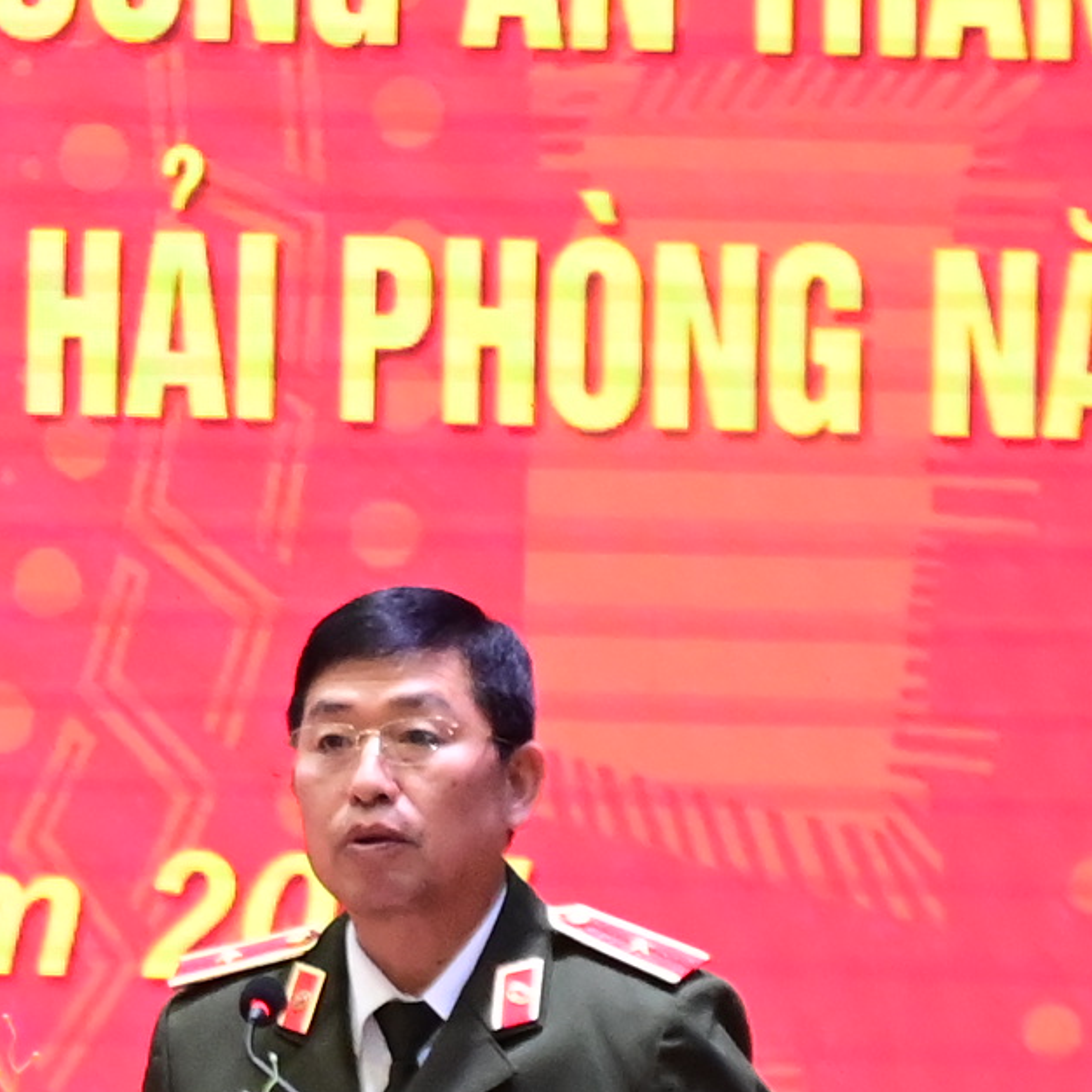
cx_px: -588
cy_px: 652
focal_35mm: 540
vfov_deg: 3.2
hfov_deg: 3.2
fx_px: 19273
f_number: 5.3
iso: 3200
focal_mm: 90
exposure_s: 1/200
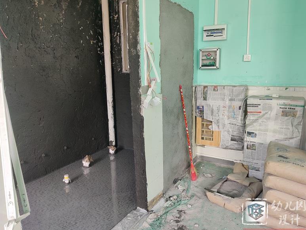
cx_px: 152
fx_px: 248
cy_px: 117
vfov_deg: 49.8
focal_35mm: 28
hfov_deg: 63.4
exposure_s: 1/50
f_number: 1.75
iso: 200
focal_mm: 4.75
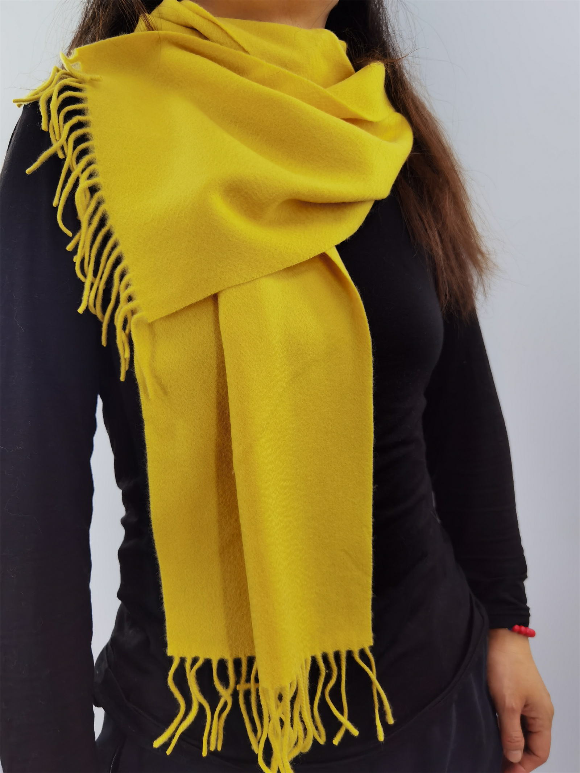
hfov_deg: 51.4
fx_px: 603
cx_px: 290
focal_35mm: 27
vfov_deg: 65.3
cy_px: 386
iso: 50
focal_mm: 6.71
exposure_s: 1/462
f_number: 1.9
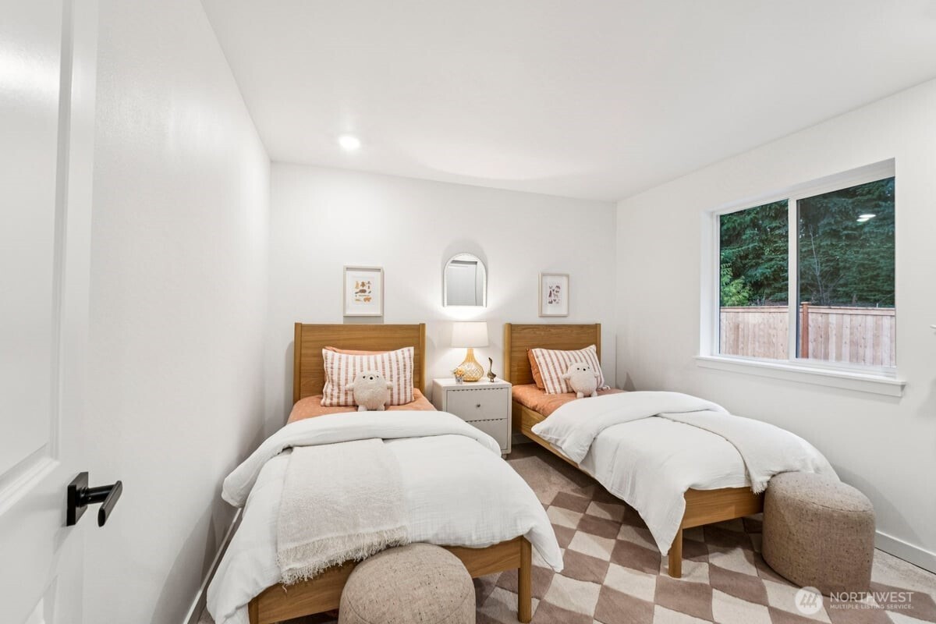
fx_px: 390
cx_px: 468
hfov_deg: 100.4
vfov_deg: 77.3
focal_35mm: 15
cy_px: 312
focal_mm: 10
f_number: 9
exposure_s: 1/5
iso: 250
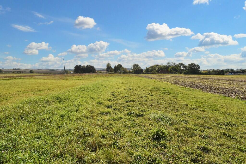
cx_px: 123
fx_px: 103
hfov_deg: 100.4
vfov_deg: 77.3
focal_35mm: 15
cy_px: 82
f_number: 10
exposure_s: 1/400
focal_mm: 10
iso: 100
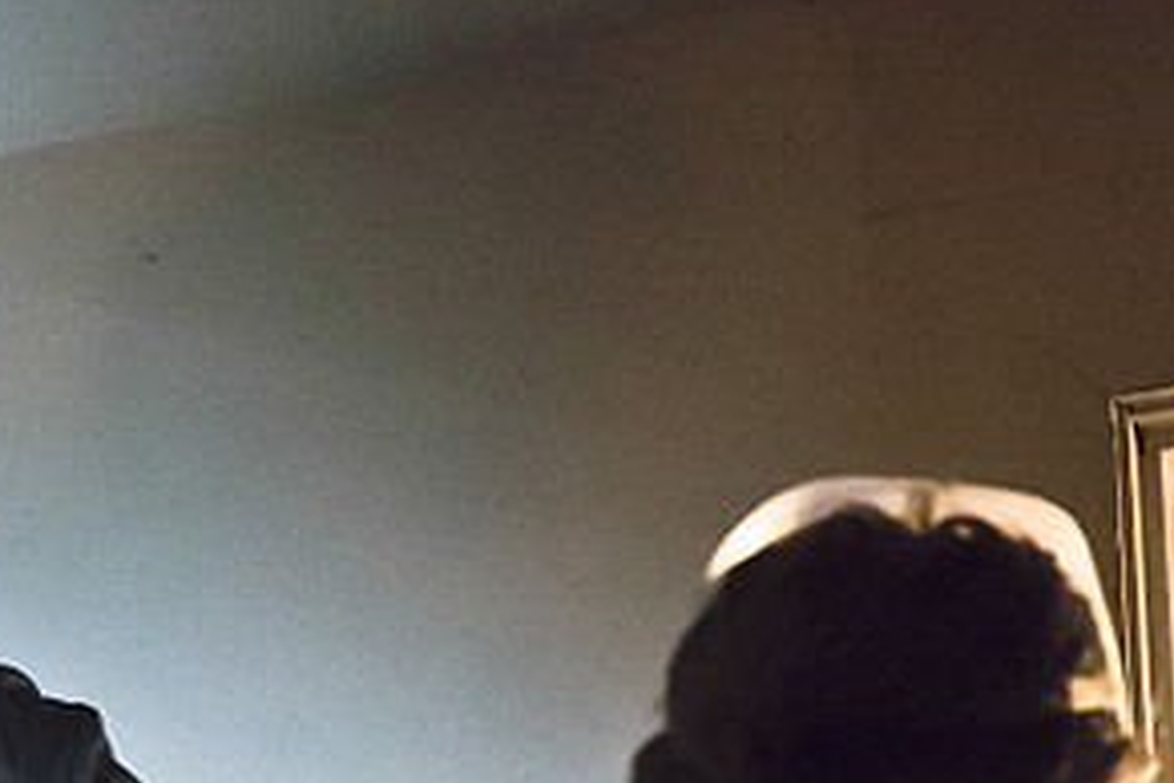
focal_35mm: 150
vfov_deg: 9.0
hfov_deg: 13.5
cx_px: 32
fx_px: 4891
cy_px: 1029
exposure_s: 1/100
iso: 10000
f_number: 4
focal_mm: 56
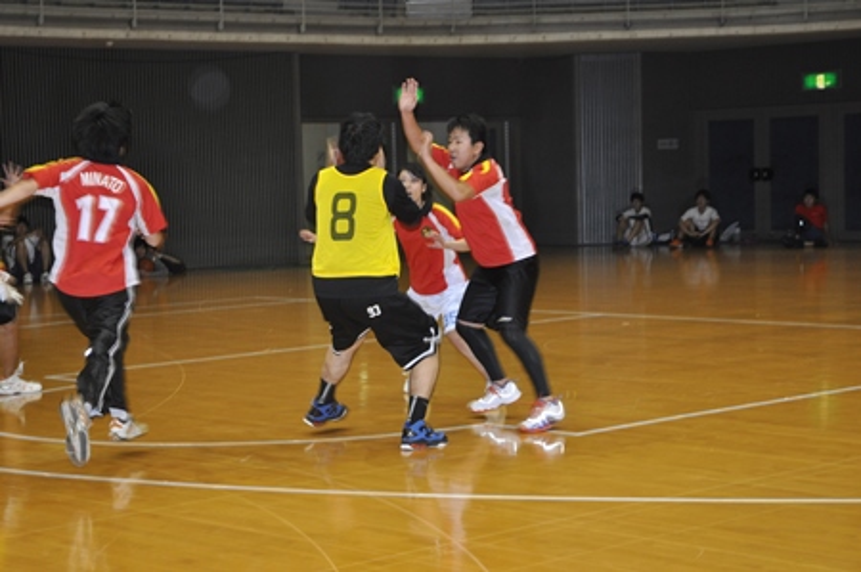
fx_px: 1971
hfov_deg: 24.6
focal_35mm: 82
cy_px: 286
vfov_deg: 16.5
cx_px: 430
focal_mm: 55
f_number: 4.5
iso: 800
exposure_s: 1/60
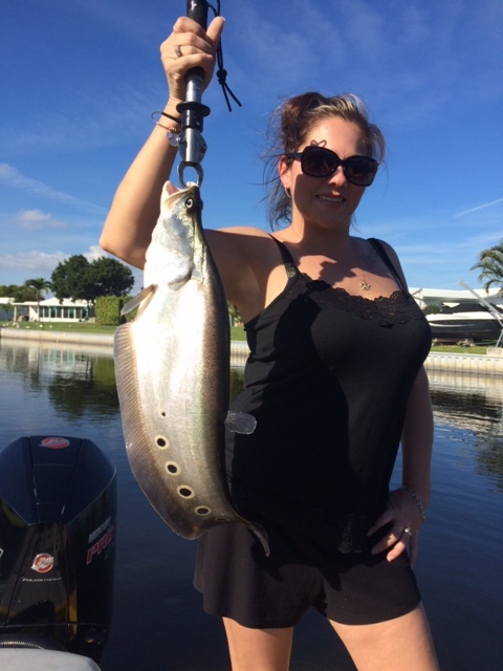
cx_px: 252
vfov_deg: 61.7
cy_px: 336
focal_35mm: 29
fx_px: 562
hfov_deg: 48.2
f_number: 2.2
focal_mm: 4.15
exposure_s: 1/2283
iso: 32
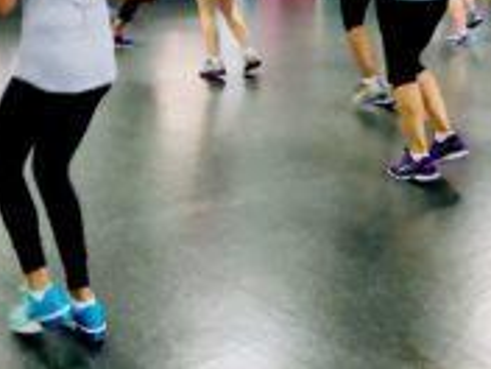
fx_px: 936
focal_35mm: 66
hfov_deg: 28.9
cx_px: 112
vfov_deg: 21.0
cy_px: -48
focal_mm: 4.15
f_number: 2.2
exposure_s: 1/10
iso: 100
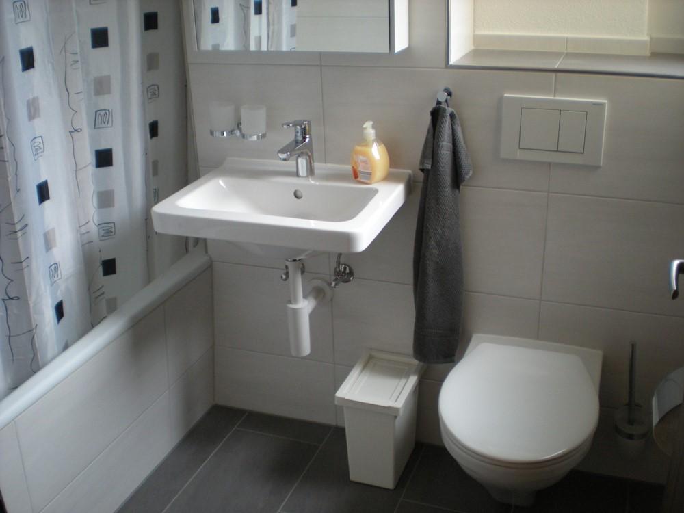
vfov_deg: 37.7
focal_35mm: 38
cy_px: 256
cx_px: 342
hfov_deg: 49.0
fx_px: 751
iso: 200
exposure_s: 1/35.7
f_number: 3.1
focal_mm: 6.3
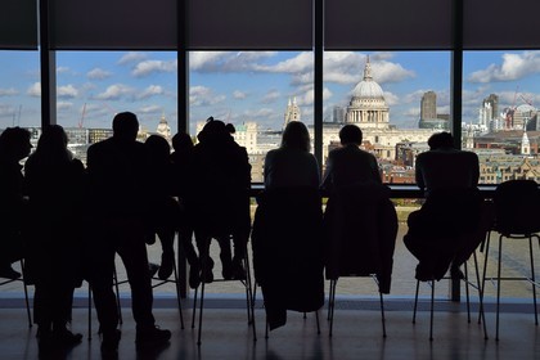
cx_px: 270
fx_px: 600
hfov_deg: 48.5
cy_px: 180
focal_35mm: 40
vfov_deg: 33.4
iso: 200
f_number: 20
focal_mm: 40
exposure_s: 1/100
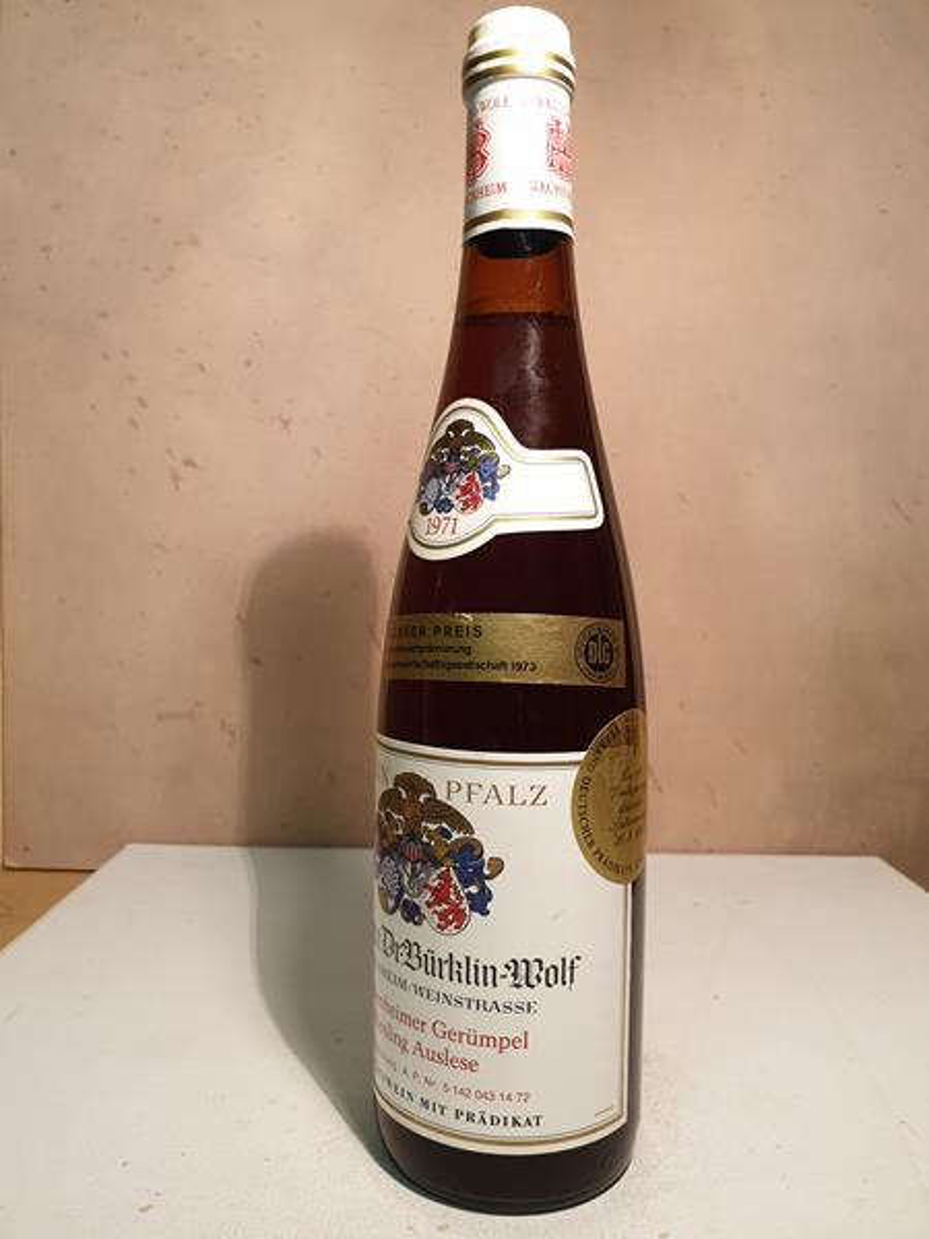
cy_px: 620
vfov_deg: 67.3
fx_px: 930
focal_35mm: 26
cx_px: 464
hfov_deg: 53.1
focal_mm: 4.3
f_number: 2.4
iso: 125
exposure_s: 1/50
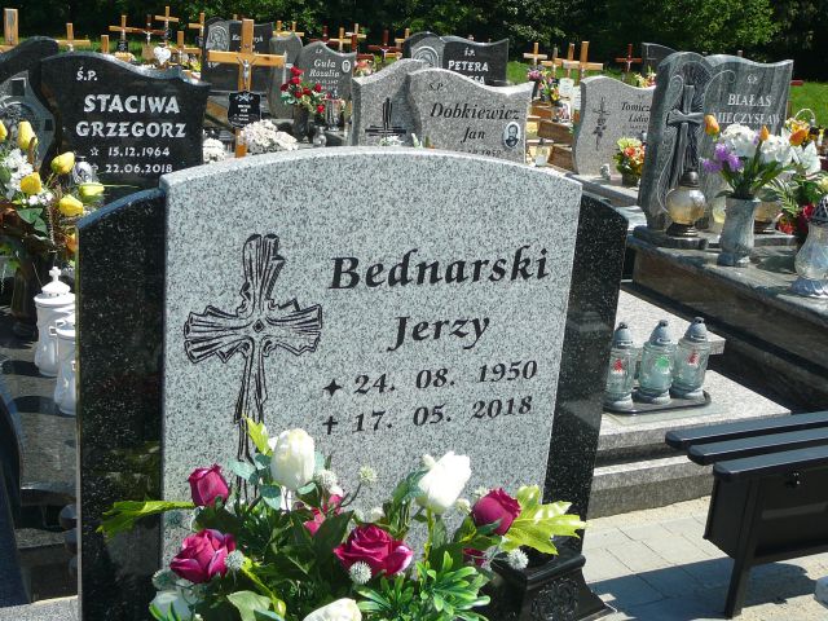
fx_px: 1076
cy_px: 310
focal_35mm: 45
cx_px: 414
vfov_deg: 32.2
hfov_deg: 42.1
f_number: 3.2
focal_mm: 6.7
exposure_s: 1/1000
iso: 80
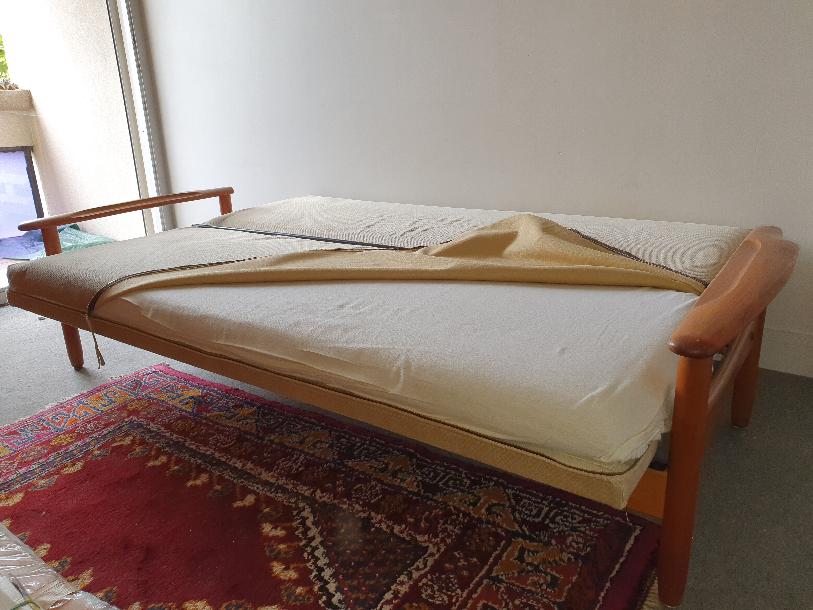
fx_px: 611
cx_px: 406
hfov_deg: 67.3
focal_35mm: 26
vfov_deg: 53.1
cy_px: 305
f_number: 2.4
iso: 50
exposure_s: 1/100
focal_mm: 4.32
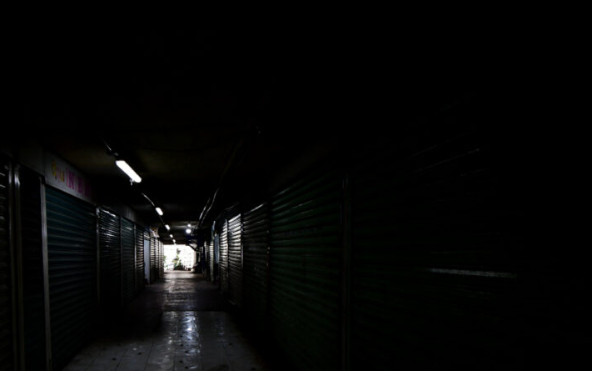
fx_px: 355
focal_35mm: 22
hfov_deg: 76.0
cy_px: 268
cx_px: 177
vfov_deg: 53.2
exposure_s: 1/160
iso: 640
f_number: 4.5
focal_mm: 10
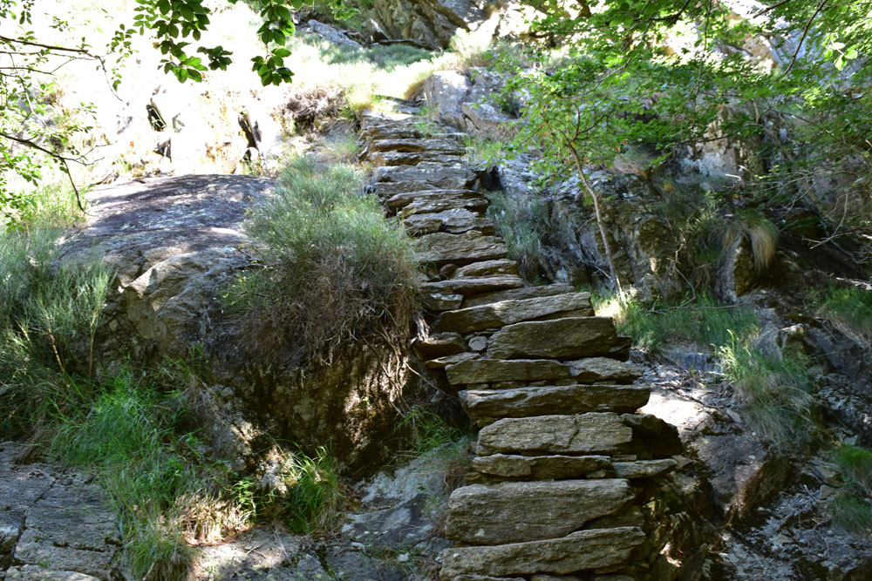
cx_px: 436
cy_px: 290
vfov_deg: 47.9
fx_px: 654
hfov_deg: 67.4
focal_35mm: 27
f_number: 9
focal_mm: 18
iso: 400
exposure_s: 1/25
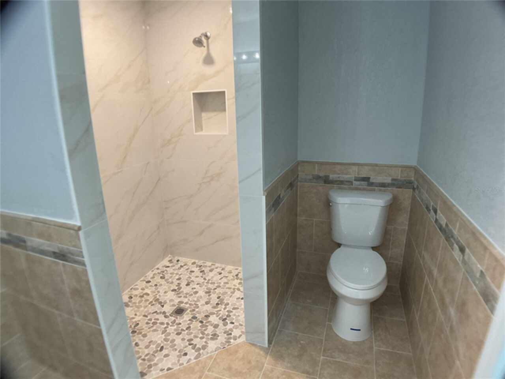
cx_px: 252
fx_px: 423
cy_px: 190
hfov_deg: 61.7
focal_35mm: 29
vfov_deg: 48.2
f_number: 1.8
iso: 80
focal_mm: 3
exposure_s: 1/60
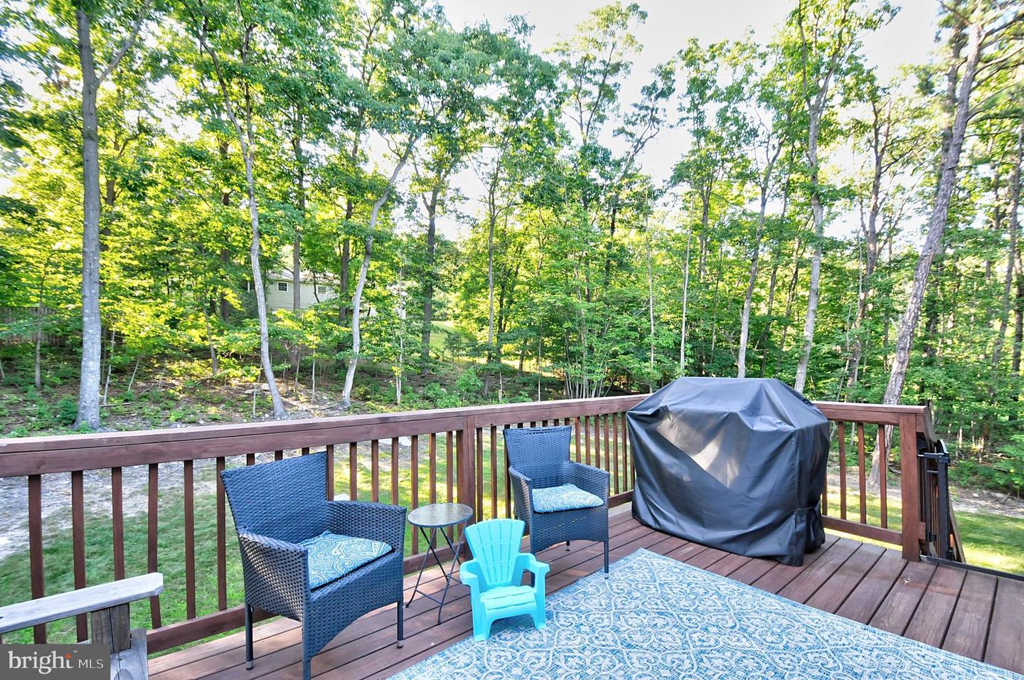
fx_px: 426
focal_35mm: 15
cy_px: 340
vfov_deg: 77.2
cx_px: 512
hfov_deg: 100.5
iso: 800
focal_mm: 10
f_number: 8
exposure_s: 1/40
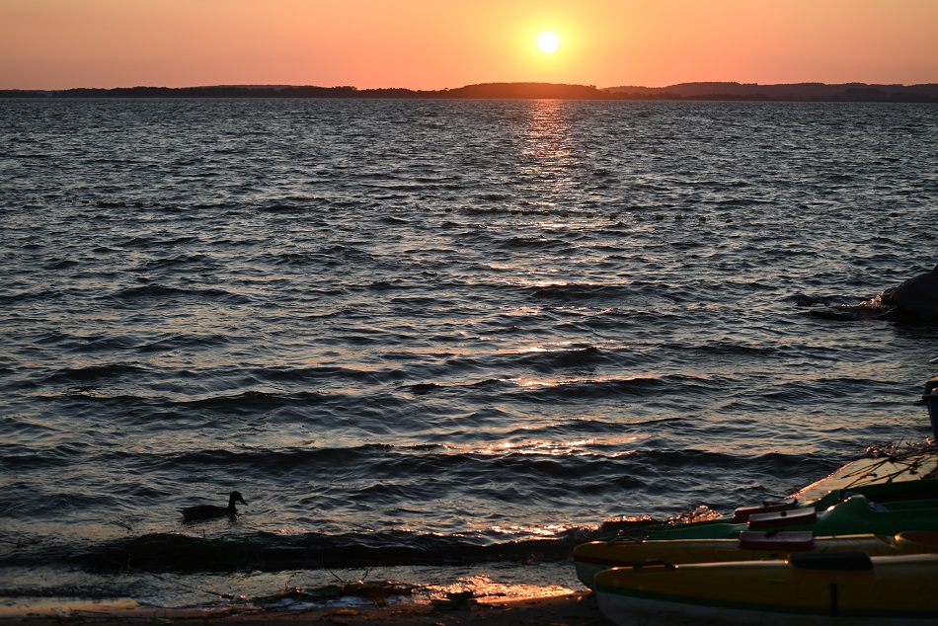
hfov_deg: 28.8
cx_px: 469
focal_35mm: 70
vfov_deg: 19.5
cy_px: 313
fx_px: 1824
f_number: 5.6
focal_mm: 70
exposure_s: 1/500
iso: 180
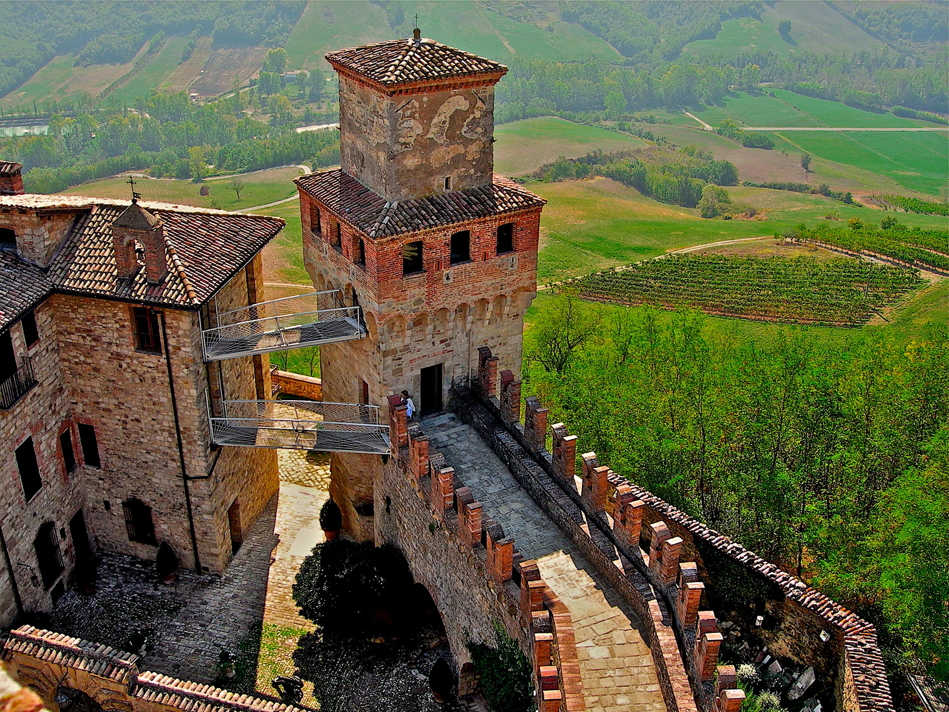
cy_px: 356
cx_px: 474
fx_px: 1042
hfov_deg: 49.0
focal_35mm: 38
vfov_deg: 37.7
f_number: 4.8
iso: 50
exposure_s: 1/174
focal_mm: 7.8
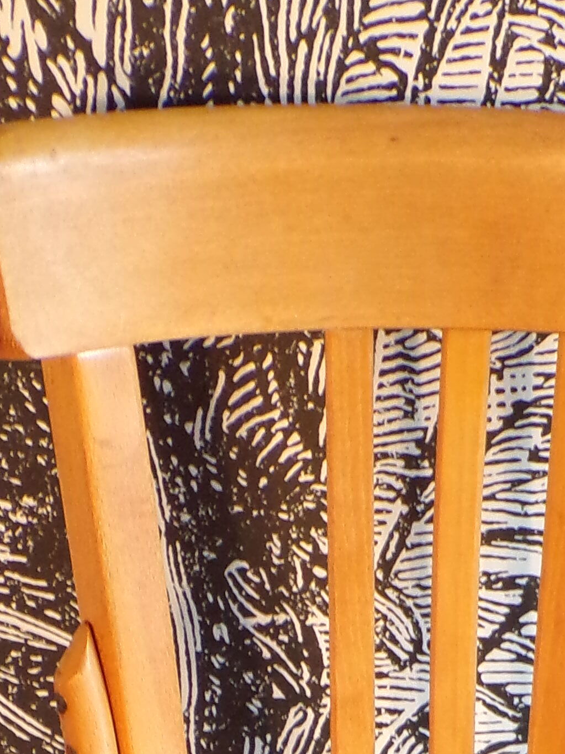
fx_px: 2720
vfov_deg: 14.6
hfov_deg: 11.8
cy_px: 1168
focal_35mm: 125
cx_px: 513
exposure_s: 1/17
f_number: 3.3
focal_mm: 6.6
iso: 212
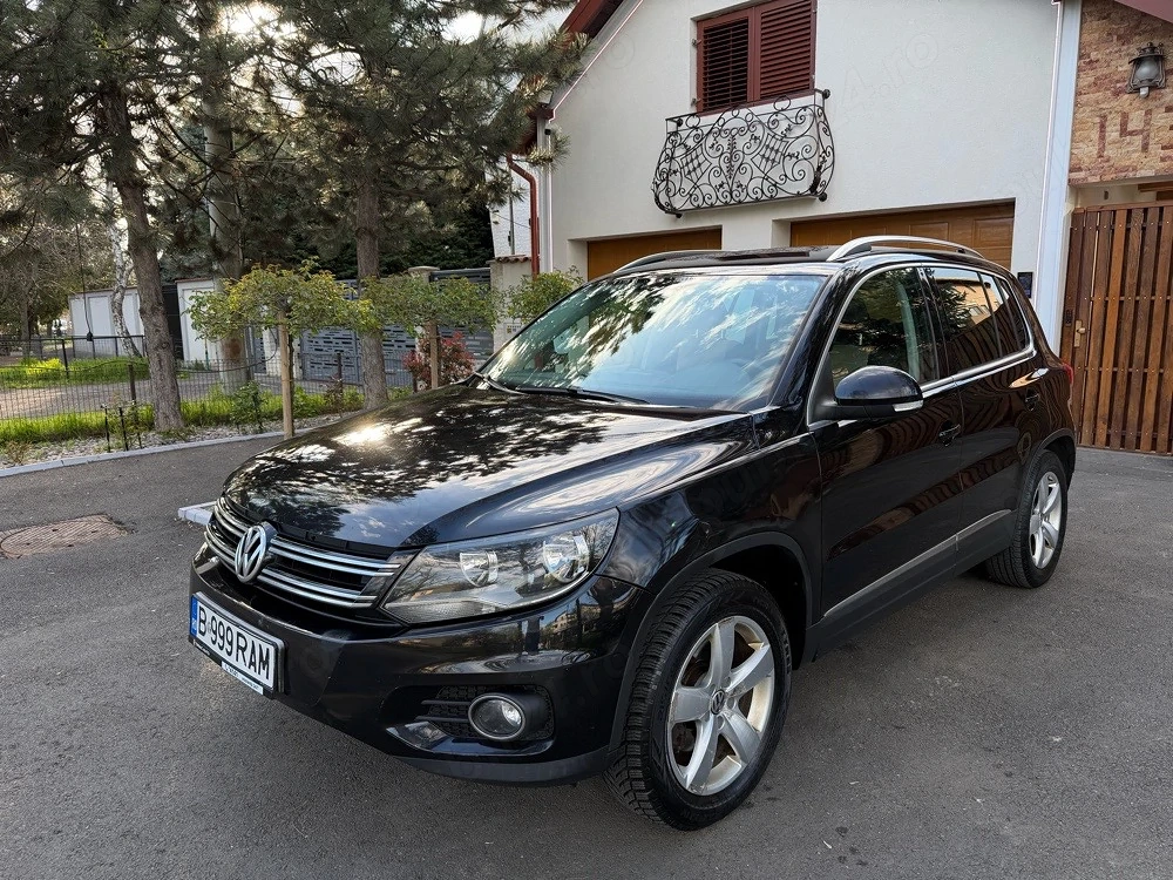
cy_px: 440
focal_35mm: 24
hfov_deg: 71.6
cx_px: 586
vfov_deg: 56.8
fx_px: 813
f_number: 1.78
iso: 80
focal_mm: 6.76
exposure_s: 1/278
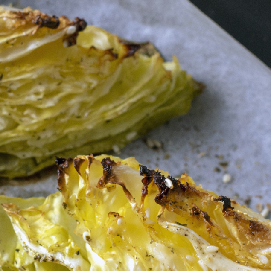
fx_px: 1887
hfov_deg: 8.1
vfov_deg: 8.2
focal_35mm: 213
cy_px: 251
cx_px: -47
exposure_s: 1/125
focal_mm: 50
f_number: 7.1
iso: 100
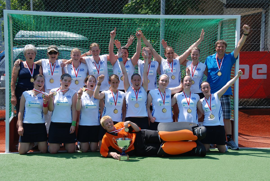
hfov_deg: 28.0
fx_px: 541
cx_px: 135
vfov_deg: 19.0
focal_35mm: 72
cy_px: 90
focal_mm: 48
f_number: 7.1
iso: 100
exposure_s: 1/200
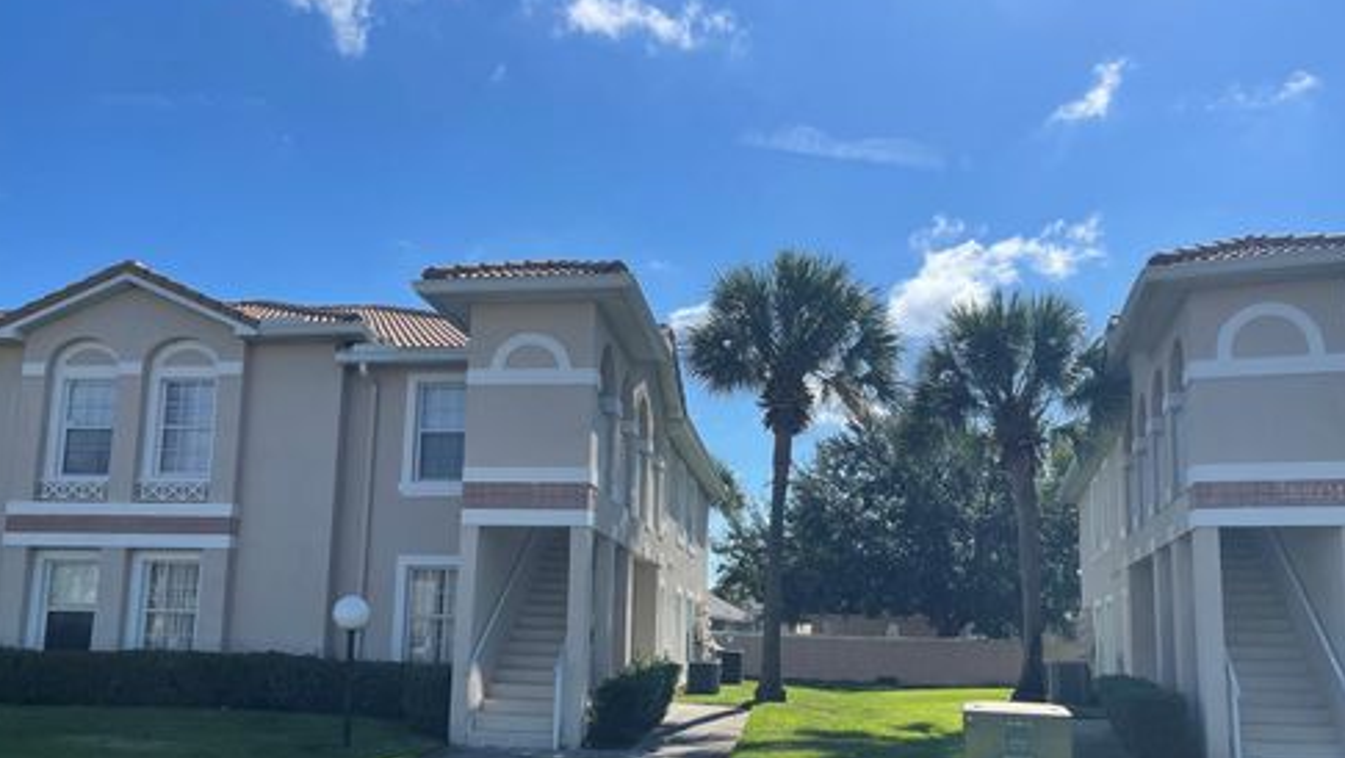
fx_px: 999
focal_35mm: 28
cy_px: 491
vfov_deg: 41.1
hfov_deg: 67.9
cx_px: 670
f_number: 1.6
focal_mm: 5.1
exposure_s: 1/3922
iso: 32
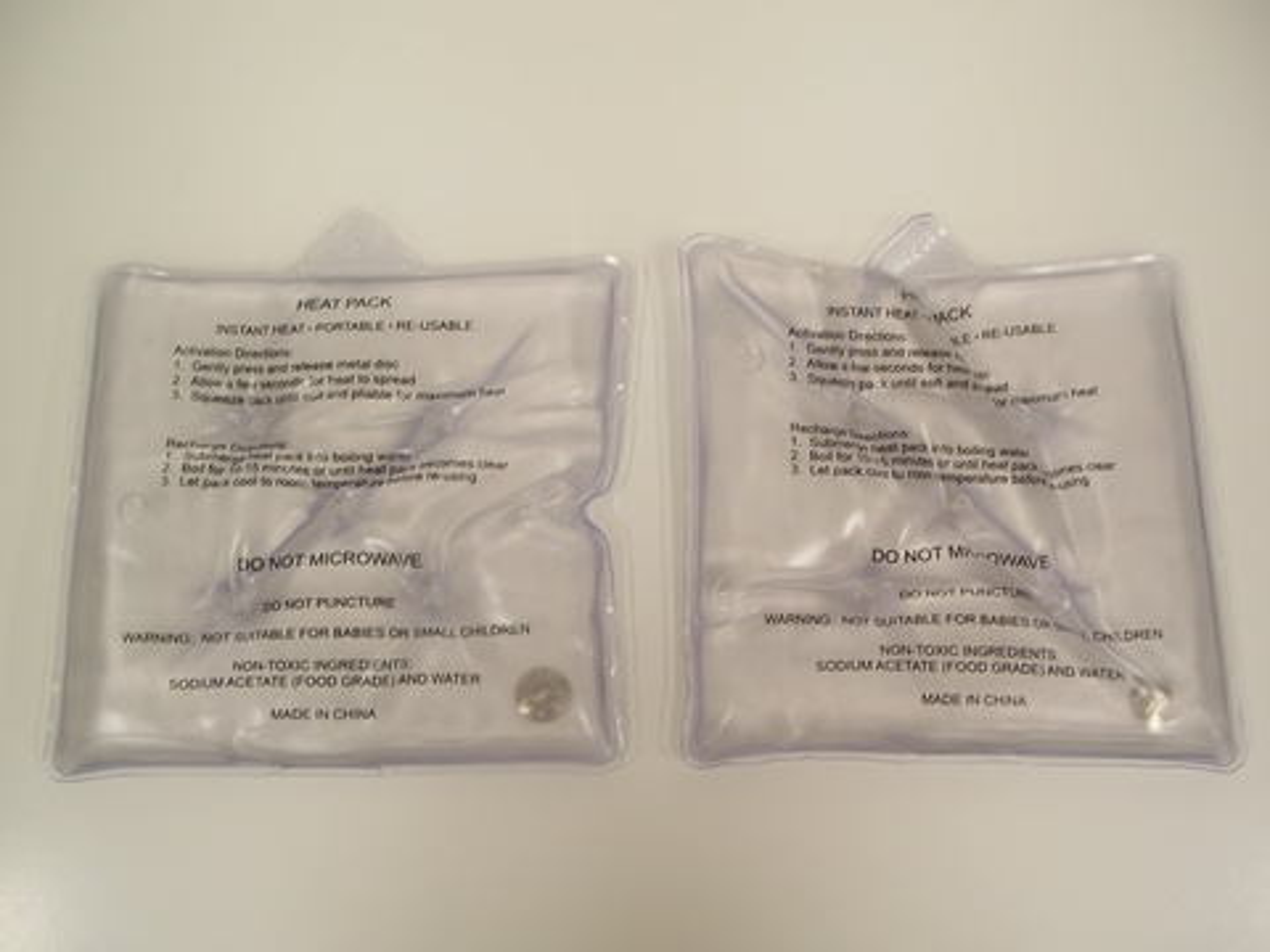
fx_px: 1357
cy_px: 476
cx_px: 635
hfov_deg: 50.1
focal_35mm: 37
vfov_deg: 38.7
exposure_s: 1/30
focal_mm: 7.8
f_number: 2.8
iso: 64
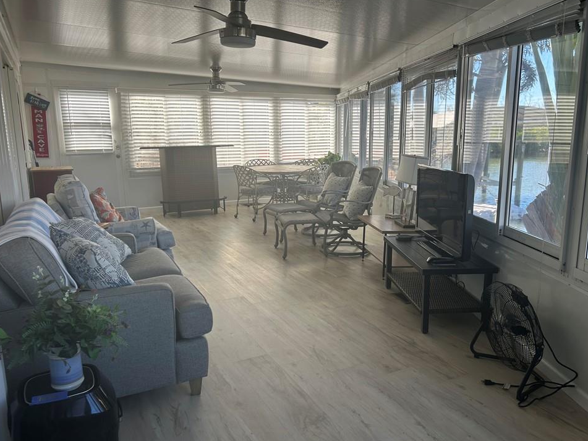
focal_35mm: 28
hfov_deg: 63.4
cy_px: 220
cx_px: 309
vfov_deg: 49.7
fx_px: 476
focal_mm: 5.7
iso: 40
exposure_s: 1/248
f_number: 1.5
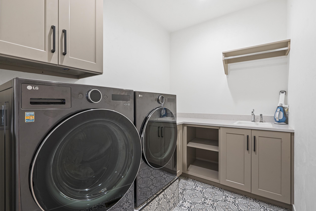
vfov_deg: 73.8
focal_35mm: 16
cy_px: 106
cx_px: 158
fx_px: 140
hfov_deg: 96.7
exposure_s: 4
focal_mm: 16
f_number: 11
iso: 640
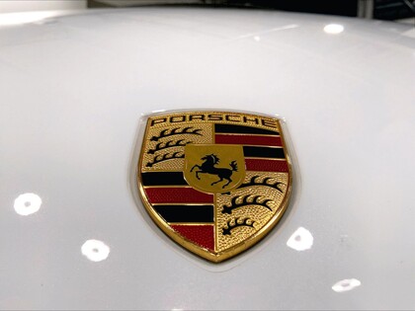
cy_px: 156
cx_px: 208
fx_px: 348
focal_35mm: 29
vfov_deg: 48.2
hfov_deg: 61.7
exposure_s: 1/514
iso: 16
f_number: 1.8
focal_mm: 3
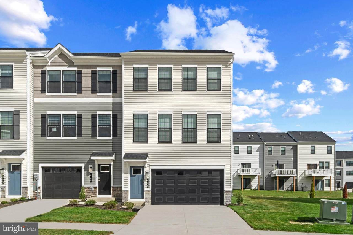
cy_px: 118
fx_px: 265
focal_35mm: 27
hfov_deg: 67.4
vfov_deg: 47.9
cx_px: 176
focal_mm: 18
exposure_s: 1/100
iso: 100
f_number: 13
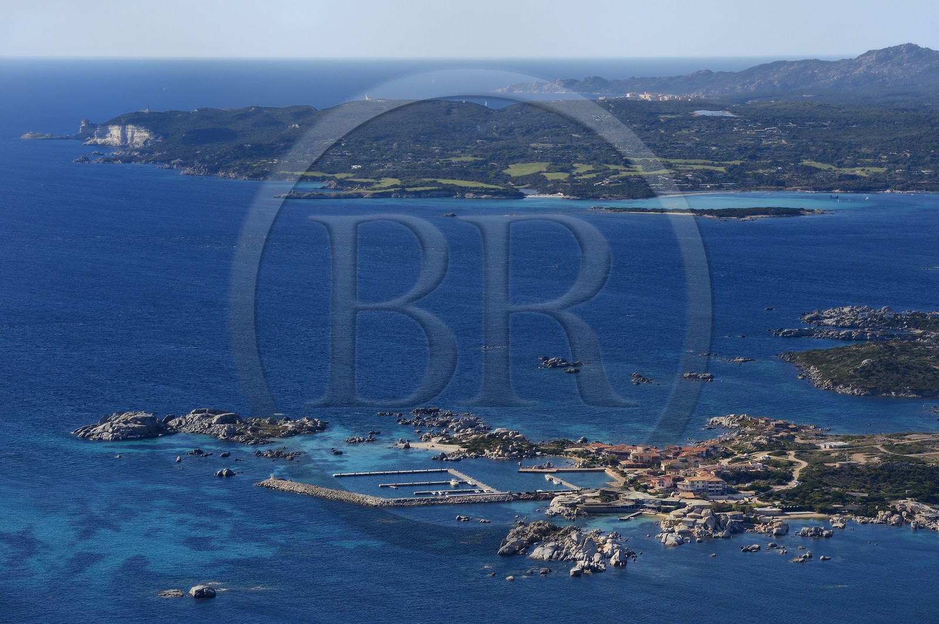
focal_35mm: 120
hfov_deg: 17.1
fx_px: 3127
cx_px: 470
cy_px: 312
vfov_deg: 11.4
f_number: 10
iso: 400
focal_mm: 120
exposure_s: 1/1000
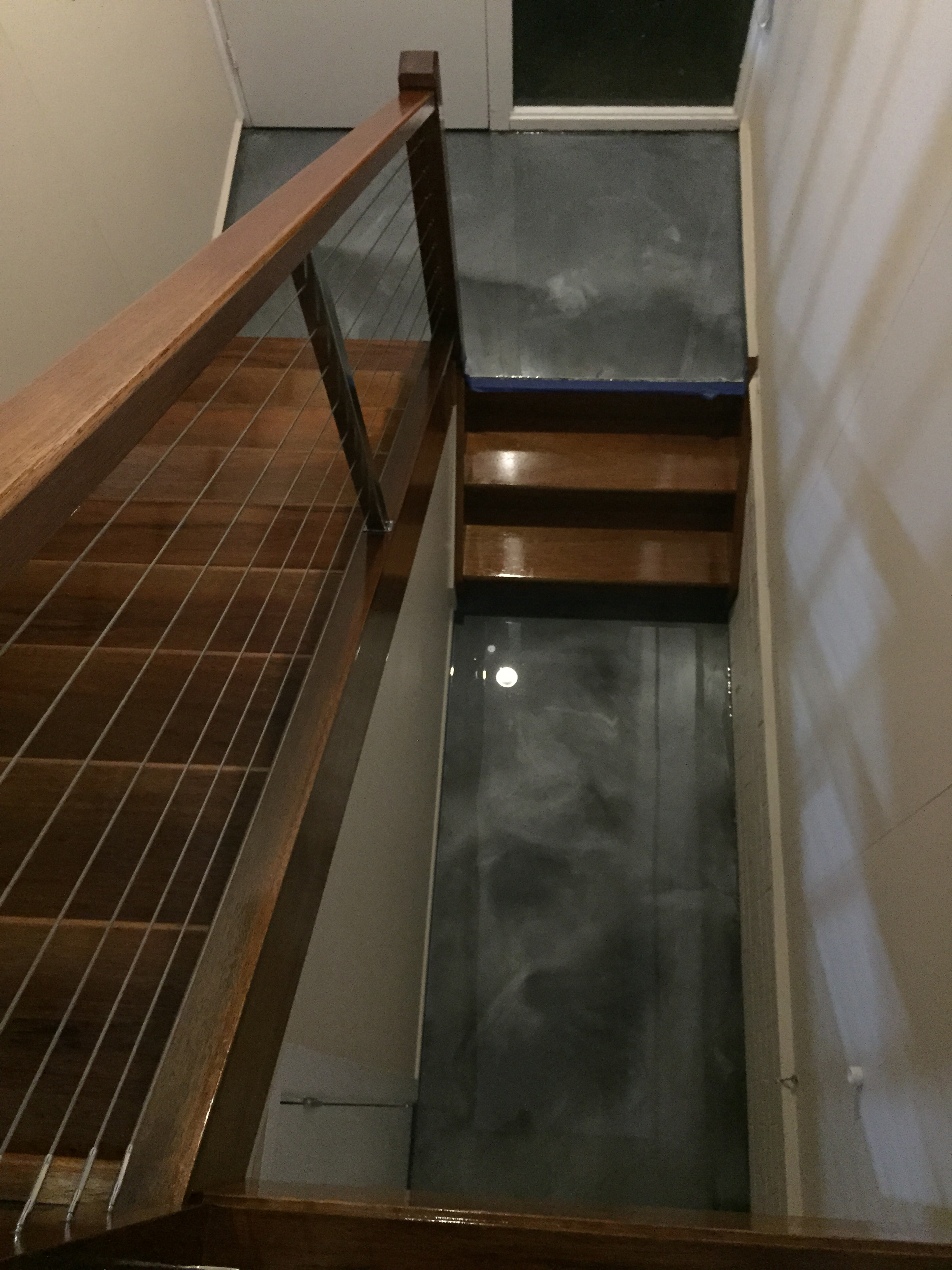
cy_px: 635
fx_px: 1063
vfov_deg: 61.7
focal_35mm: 29
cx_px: 476
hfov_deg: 48.2
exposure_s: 1/17
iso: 800
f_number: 2.2
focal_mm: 4.15
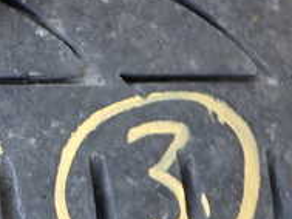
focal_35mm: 95
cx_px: -133
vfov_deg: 15.5
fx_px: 802
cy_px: 54
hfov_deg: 18.5
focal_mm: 5.4
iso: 200
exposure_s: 1/80
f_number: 2.3
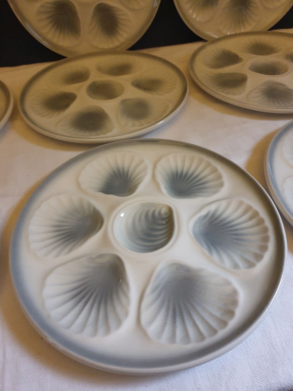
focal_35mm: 26
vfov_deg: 67.3
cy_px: 196
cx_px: 146
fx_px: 293
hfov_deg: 53.1
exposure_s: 1/17
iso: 320
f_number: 1.5
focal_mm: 4.3
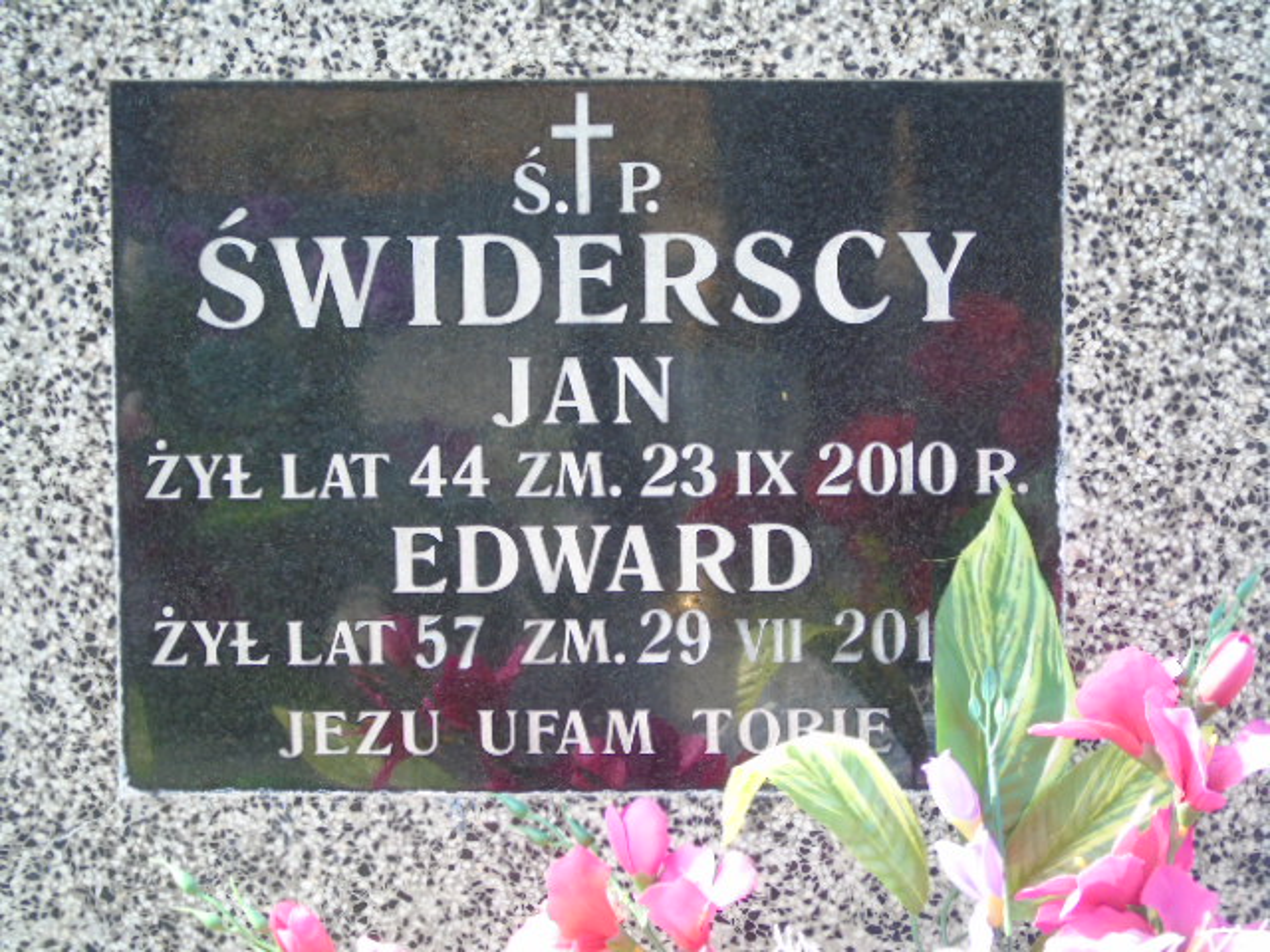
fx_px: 6824
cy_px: 476
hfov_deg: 10.6
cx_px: 635
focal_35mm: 186
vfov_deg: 8.0
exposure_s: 1/125
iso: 250
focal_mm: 33
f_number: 5
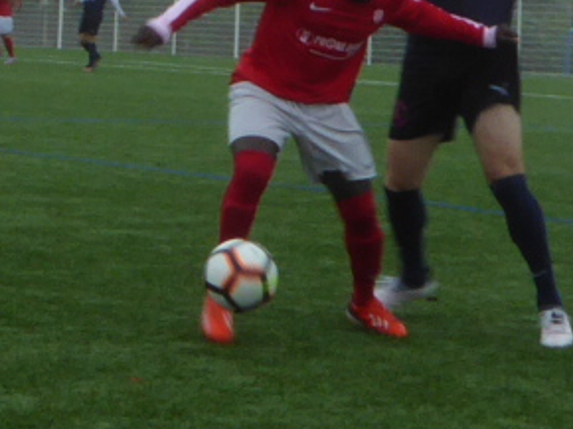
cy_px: 30
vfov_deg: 26.4
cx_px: 346
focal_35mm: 53
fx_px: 877
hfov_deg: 36.1
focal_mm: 4.3
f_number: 7.1
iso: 100
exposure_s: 1/60
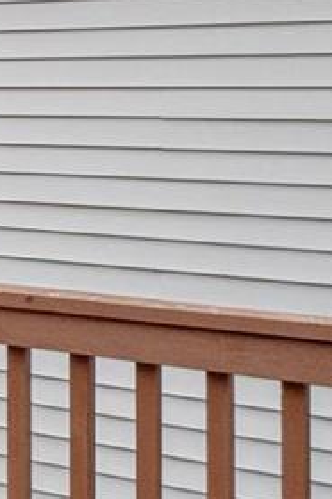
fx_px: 1428
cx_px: -912
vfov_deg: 19.5
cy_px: 57
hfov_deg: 8.5
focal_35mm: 103
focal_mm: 9
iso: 400
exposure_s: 1/125
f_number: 8
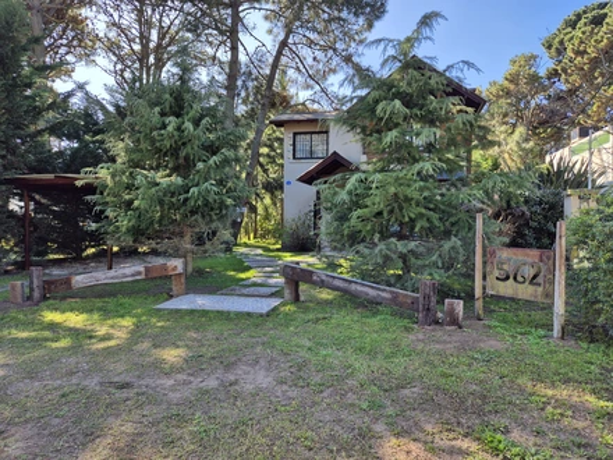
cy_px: 230
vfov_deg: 58.9
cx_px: 306
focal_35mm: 23
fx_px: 407
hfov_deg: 73.9
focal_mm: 5.4
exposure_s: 1/588
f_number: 1.8
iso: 25
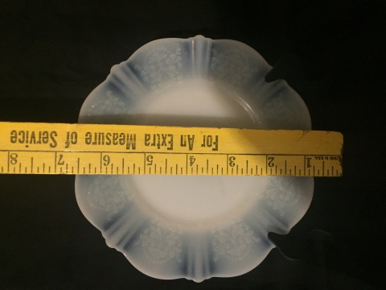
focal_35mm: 29
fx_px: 323
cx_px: 193
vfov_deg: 48.2
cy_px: 145
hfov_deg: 61.7
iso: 320
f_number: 2.2
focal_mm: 4.15
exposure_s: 1/15
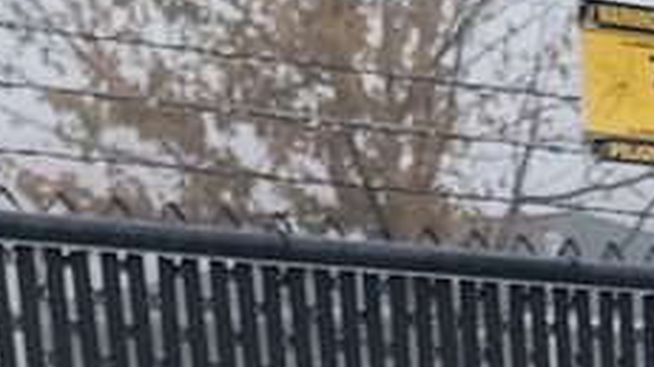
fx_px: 3154
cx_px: 1686
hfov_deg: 10.0
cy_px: 1371
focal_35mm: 182
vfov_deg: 5.8
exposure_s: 1/181
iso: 50
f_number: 1.8
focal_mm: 6.7
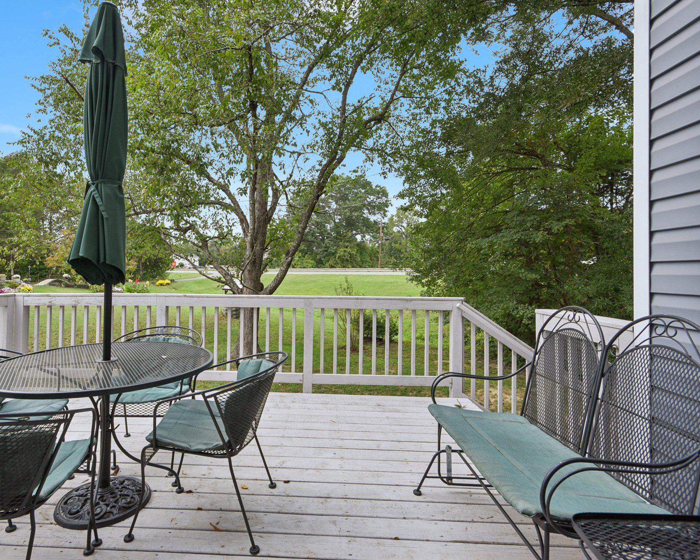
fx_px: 394
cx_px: 297
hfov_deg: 82.7
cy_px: 270
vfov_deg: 70.8
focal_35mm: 19
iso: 400
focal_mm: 16
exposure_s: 1/160
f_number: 8
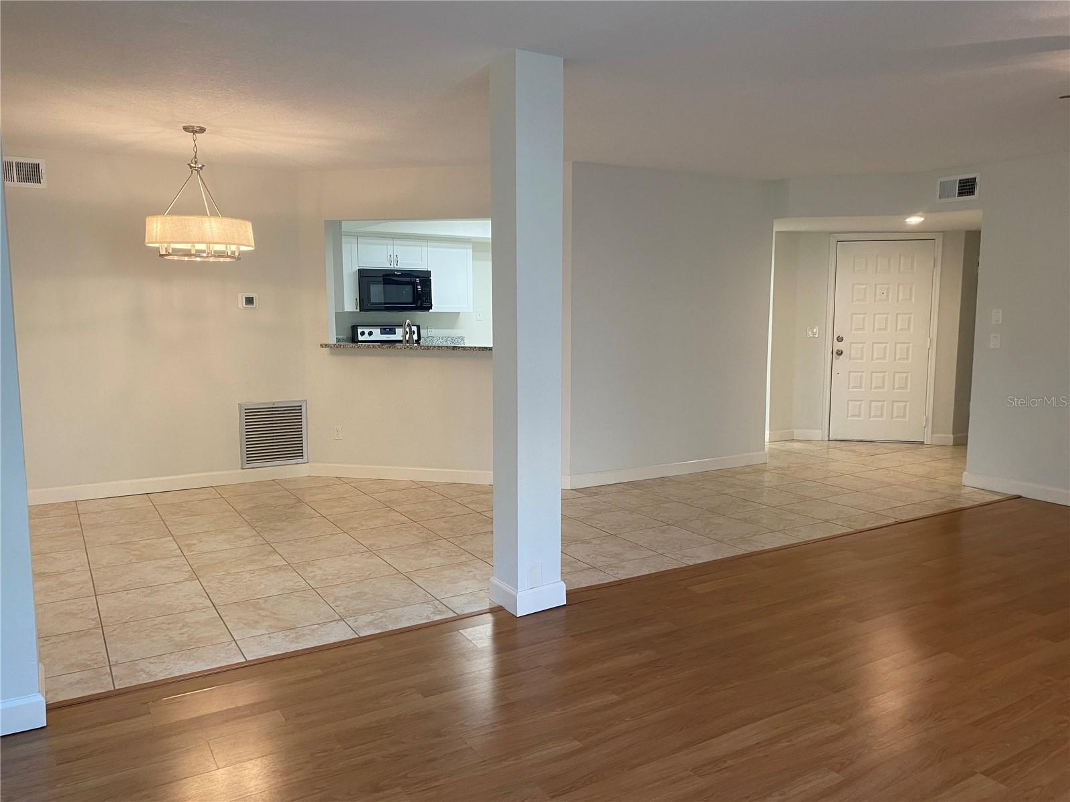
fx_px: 804
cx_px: 535
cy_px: 401
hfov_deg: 67.3
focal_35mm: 26
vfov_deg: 53.1
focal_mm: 4.25
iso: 100
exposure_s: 1/60
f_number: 1.8
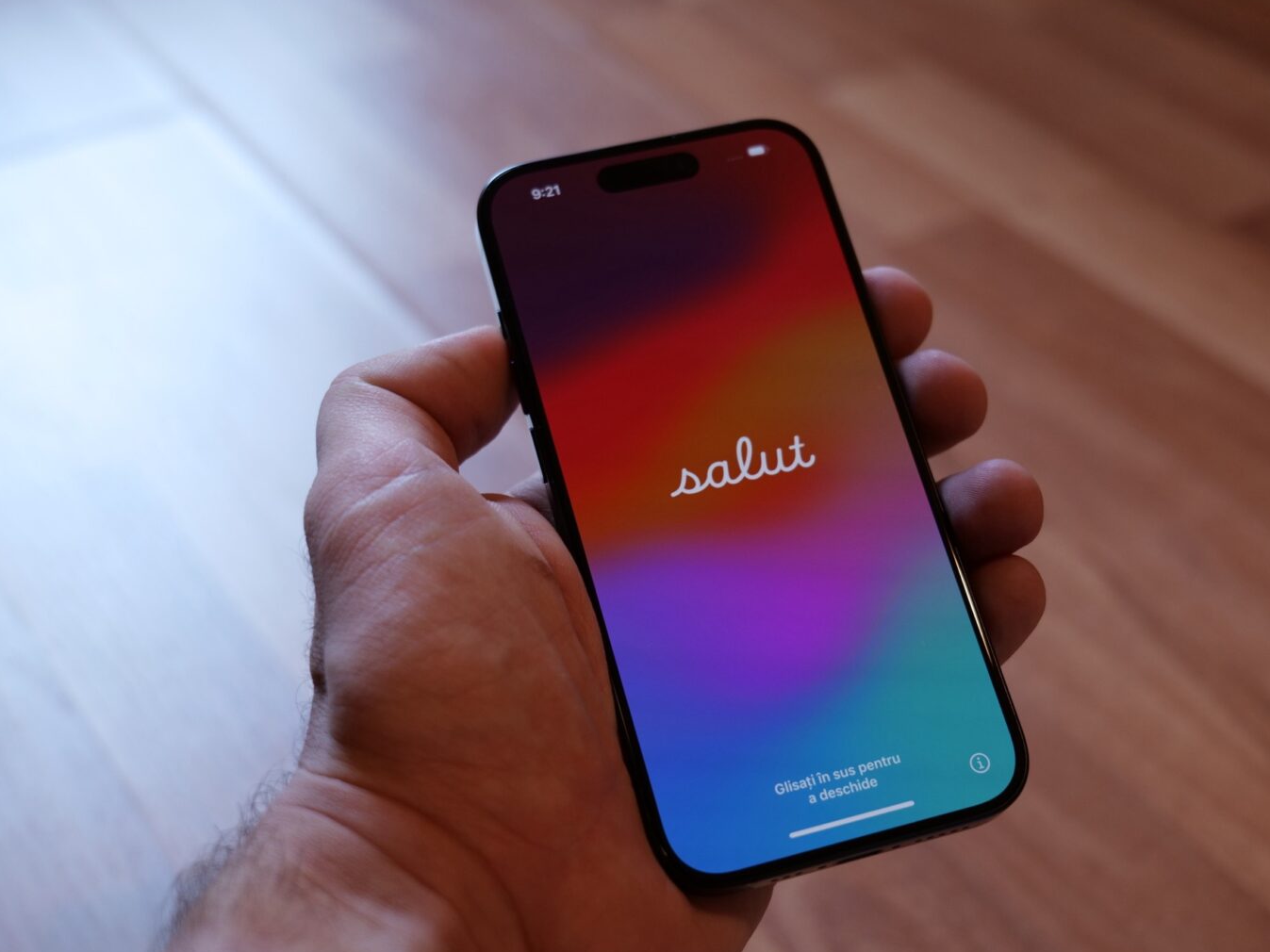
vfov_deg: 25.7
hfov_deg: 33.8
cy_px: 475
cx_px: 705
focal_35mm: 57
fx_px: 2091
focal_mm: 52
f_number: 5.4
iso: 1000
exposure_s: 1/60
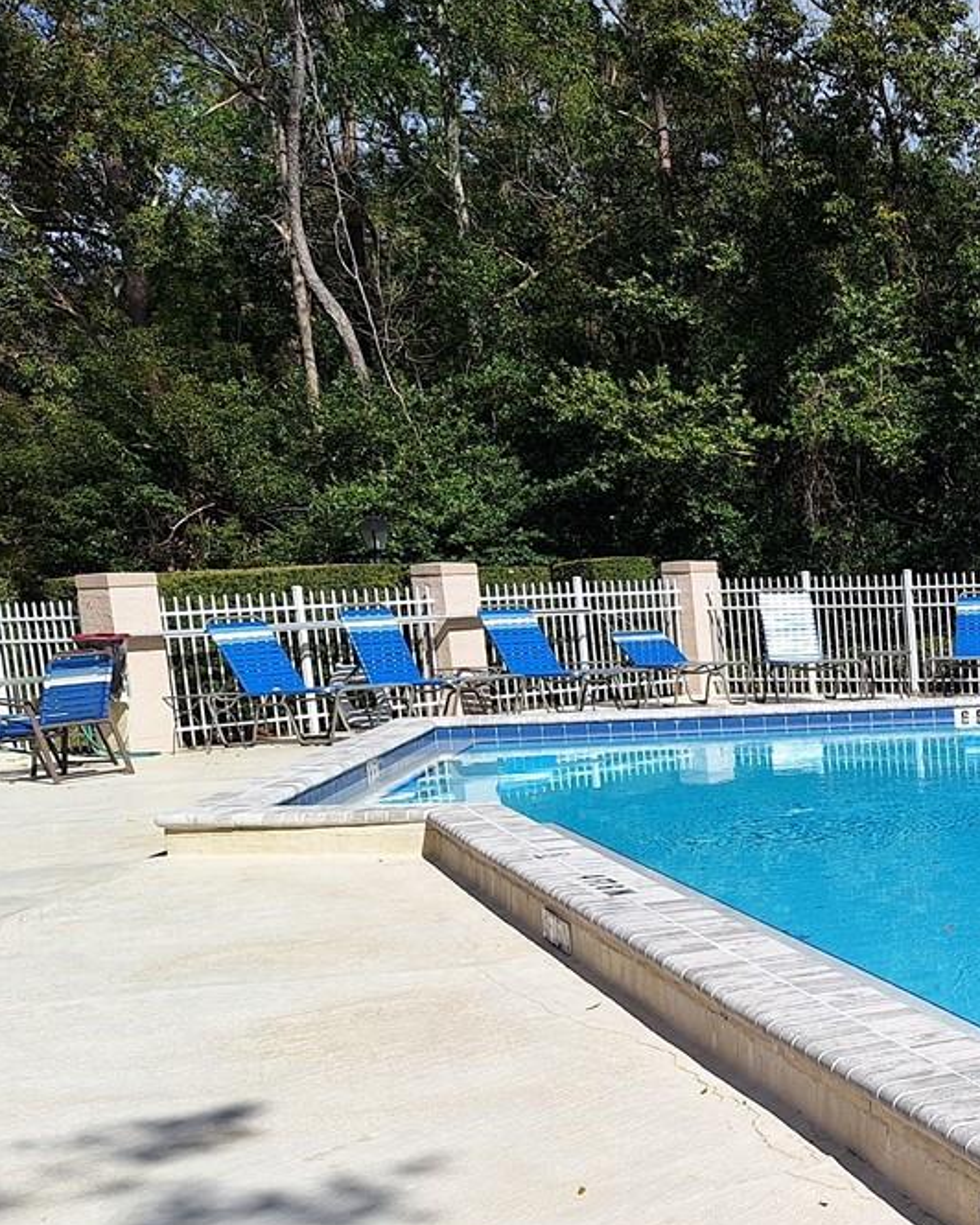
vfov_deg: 34.2
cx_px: 1264
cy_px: 881
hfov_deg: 24.6
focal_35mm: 54
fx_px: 1958
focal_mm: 5.54
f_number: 1.8
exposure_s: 1/3802
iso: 40
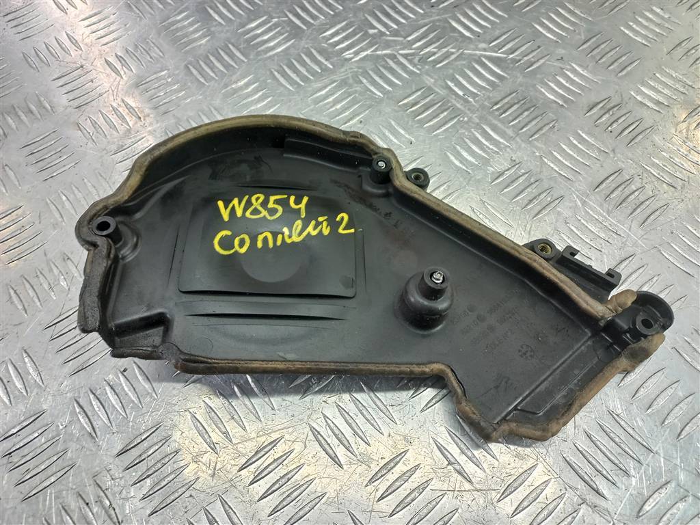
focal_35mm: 25
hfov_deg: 69.4
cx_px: 350
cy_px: 262
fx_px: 506
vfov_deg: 54.9
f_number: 1.8
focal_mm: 4.6
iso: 100
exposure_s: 1/50
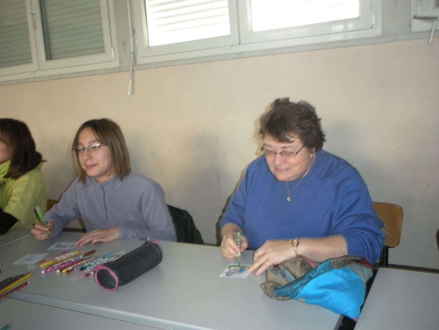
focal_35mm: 35
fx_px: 444
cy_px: 165
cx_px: 220
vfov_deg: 40.7
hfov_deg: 52.6
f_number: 3.5
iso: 400
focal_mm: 6.3
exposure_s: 1/30
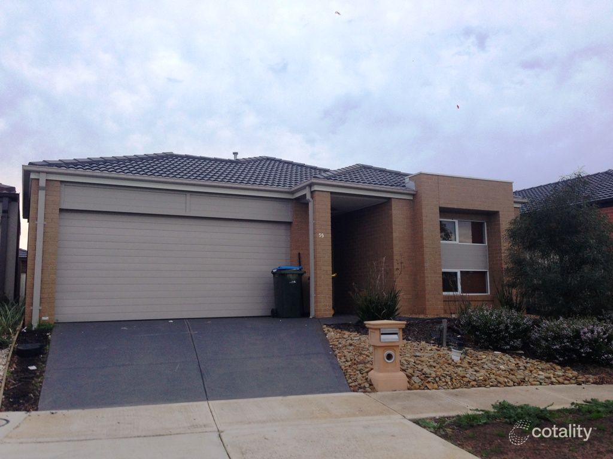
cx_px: 306
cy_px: 230
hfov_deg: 55.4
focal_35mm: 33
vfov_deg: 42.9
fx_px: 584
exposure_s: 1/60
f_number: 2.4
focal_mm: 4.12
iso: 64
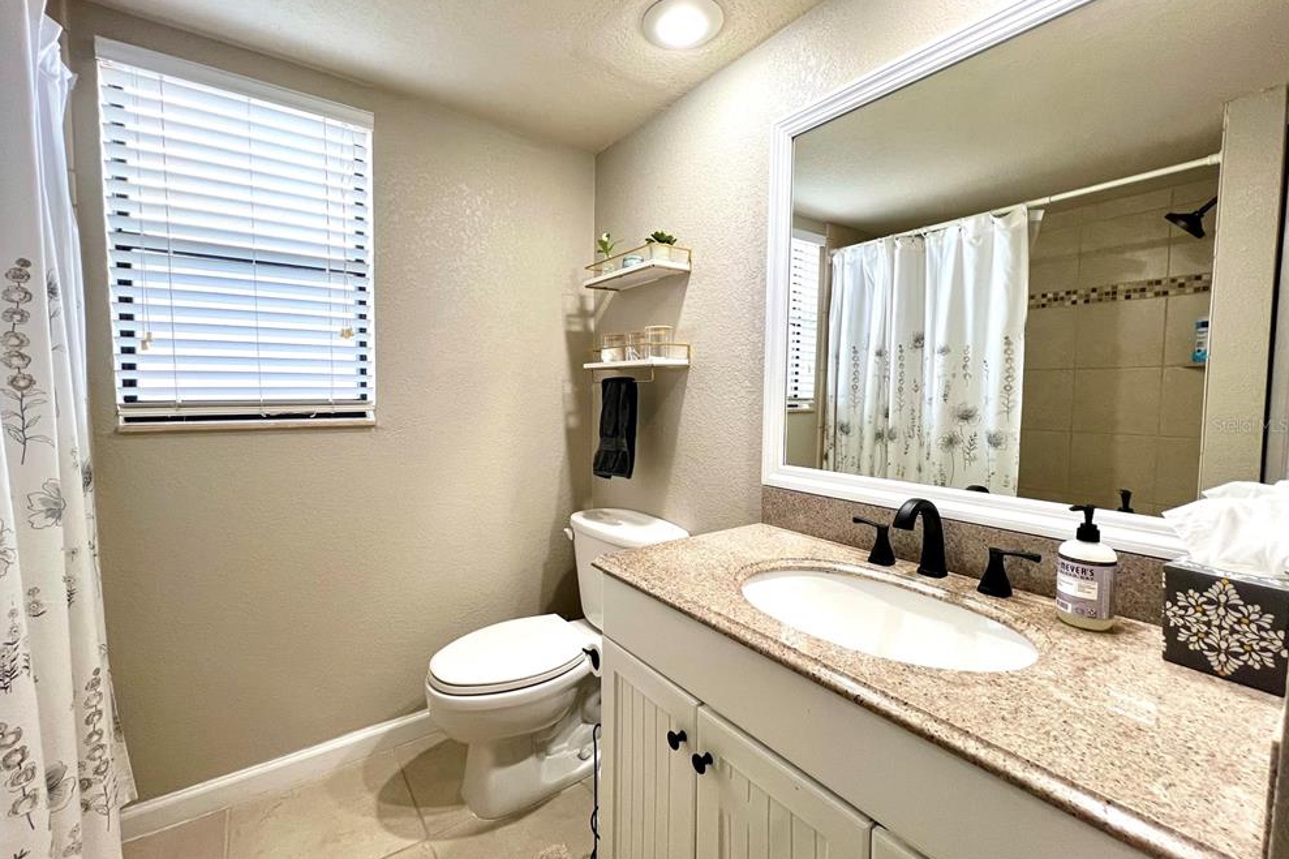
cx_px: 624
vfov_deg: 81.2
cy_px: 425
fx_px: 501
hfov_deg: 104.2
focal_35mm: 14
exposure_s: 1/120
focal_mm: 1.57
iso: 125
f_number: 1.8
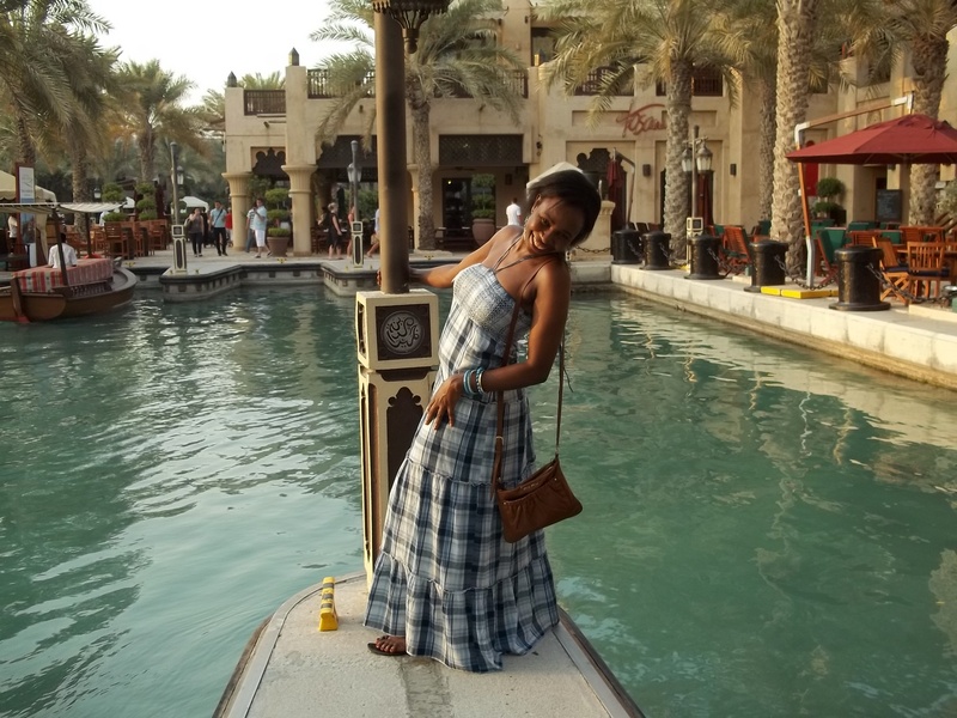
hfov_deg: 51.4
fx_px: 995
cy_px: 359
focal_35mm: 36
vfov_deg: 39.7
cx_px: 478
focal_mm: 6.5
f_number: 3.1
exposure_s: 1/125
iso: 64
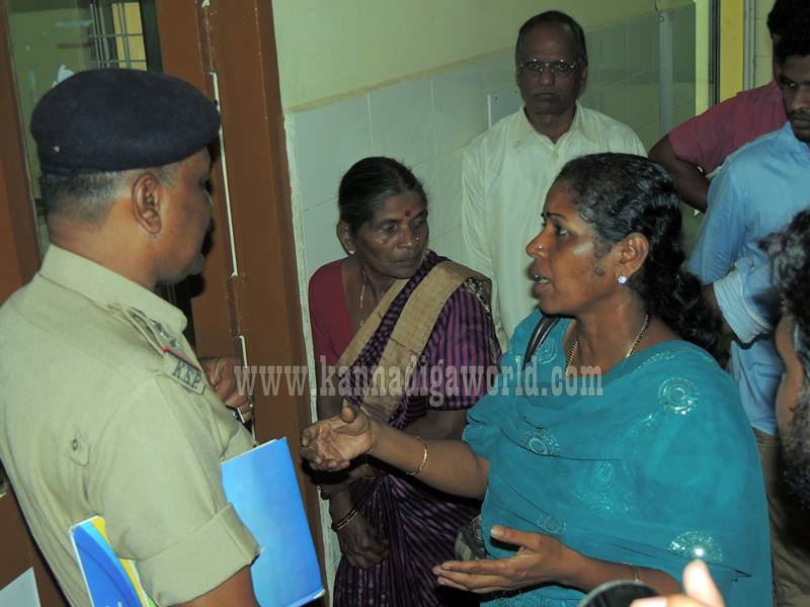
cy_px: 304
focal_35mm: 50
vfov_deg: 29.1
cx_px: 405
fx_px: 1170
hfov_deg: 38.2
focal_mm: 8.9
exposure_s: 1/40
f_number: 3.6
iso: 200
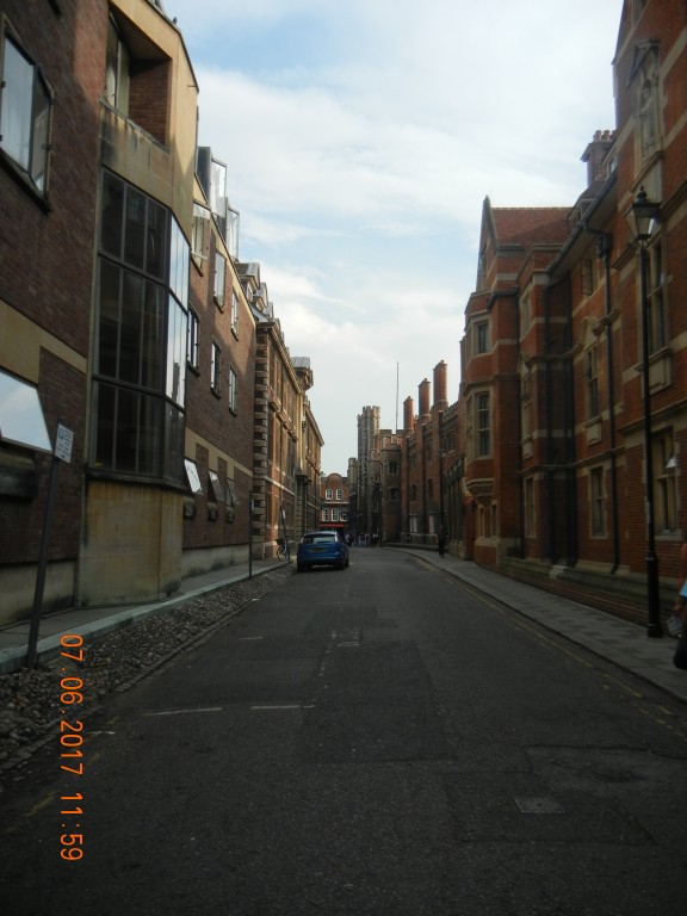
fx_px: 794
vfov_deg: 60.0
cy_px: 458
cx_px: 344
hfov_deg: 46.8
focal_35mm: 30
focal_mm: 5.4
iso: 160
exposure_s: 1/283
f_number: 7
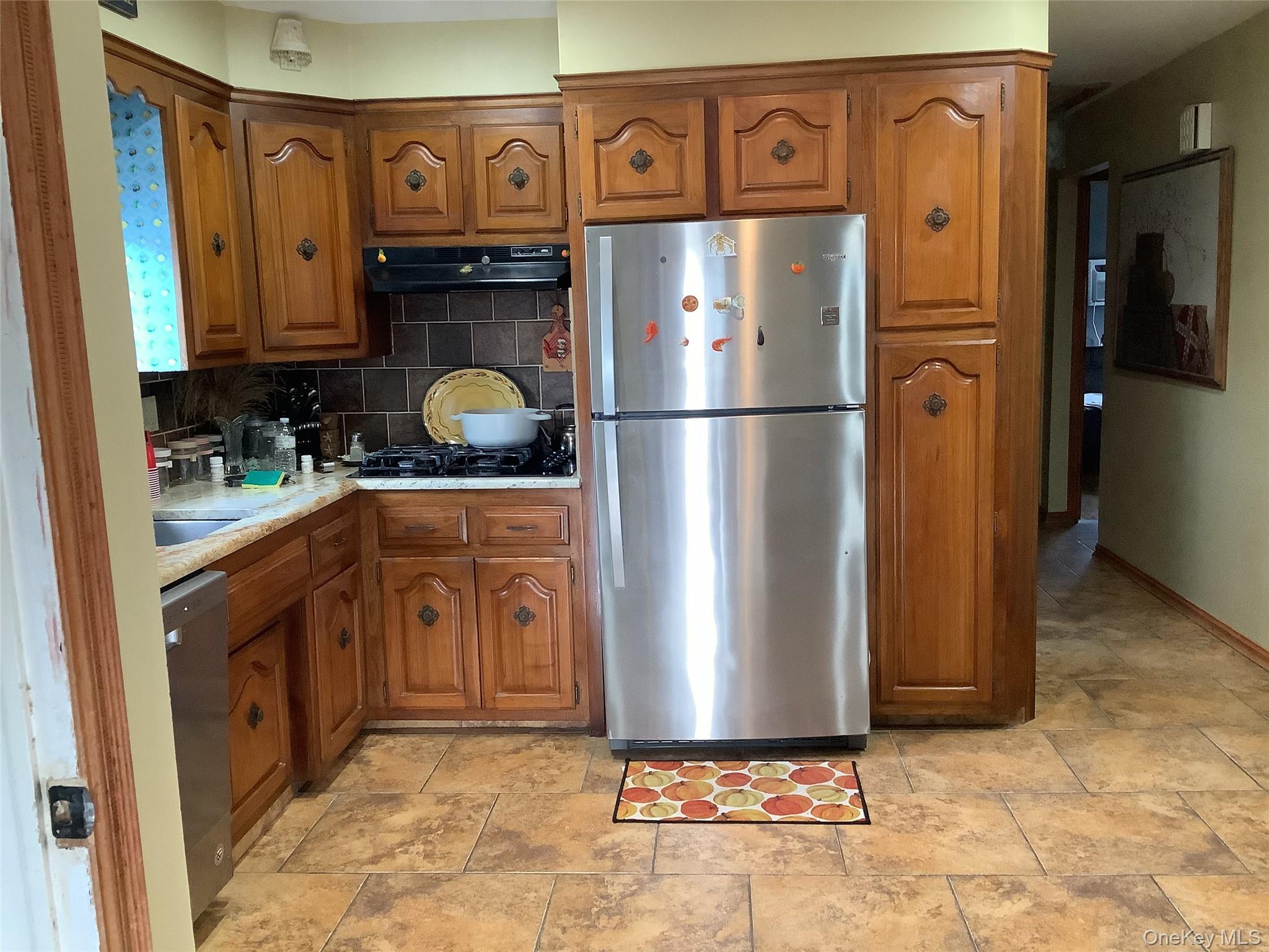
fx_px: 1136
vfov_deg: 45.4
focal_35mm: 31
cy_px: 476
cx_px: 634
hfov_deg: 58.4
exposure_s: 1/60
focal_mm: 3.3
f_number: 2.4
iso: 400
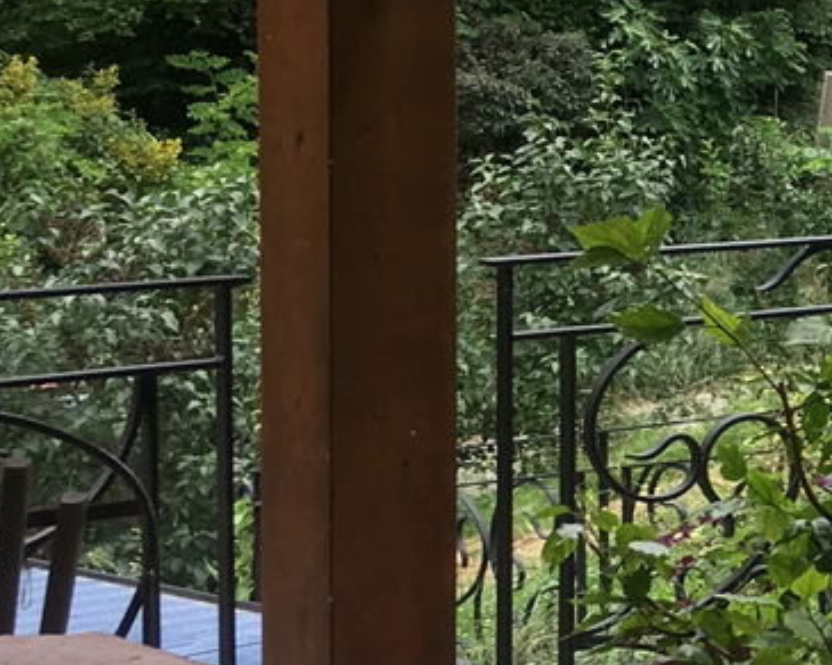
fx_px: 3053
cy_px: 266
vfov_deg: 12.4
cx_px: 1650
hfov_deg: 13.4
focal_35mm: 124
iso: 25
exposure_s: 1/396
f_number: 2.2
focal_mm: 4.15
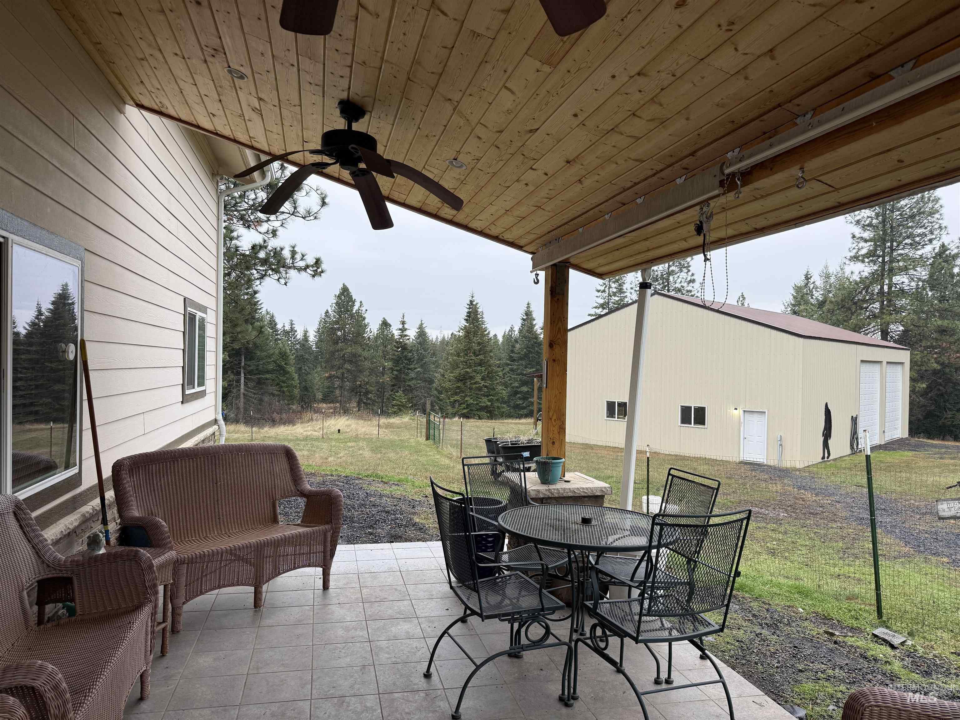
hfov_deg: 71.6
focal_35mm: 24
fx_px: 666
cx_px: 480
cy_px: 360
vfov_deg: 56.8
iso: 100
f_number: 1.78
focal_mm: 6.76
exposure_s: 1/121
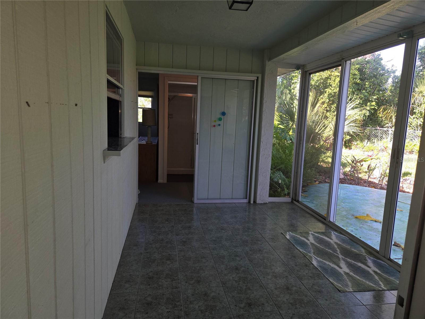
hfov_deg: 73.9
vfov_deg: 58.9
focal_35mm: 23
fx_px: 282
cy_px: 160
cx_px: 212
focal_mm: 5.4
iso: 50
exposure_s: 1/120
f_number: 1.8
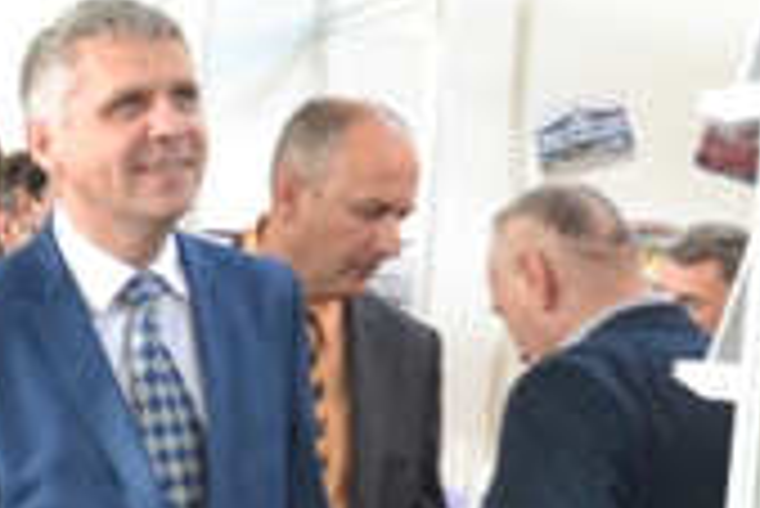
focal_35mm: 136
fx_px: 2874
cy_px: 618
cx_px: 4
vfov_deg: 9.9
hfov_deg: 14.8
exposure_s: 1/60
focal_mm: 24
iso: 1400
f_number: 4
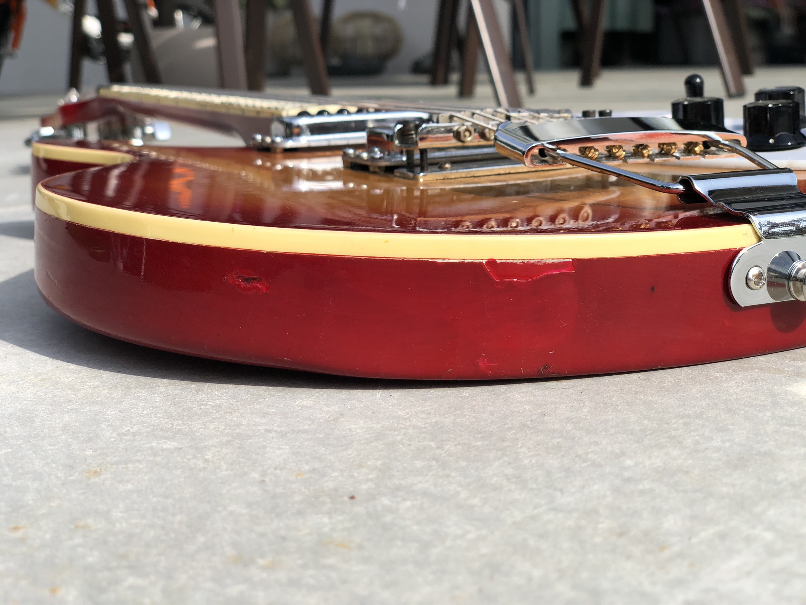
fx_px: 1211
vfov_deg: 28.0
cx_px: 403
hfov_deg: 36.8
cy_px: 302
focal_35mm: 52
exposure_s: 1/813
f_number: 2.4
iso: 16
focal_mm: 6
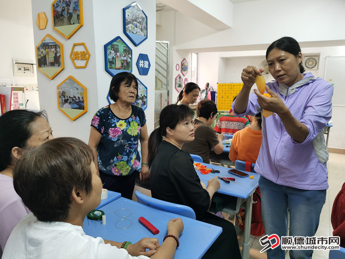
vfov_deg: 51.4
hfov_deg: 65.3
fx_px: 269
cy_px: 130
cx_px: 172
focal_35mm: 27
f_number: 1.6
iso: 160
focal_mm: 5.56
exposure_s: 1/50
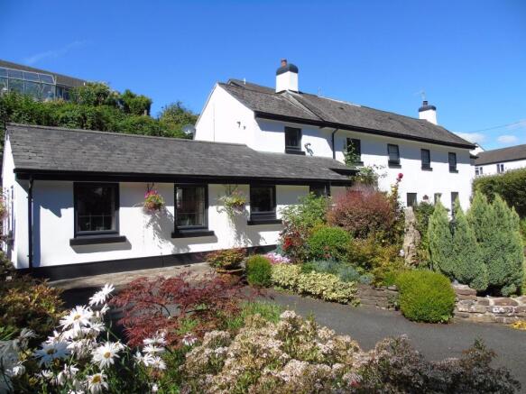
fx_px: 380
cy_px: 197
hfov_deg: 69.4
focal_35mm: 25
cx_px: 263
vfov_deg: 54.9
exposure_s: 1/800
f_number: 3.4
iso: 80
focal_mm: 4.4
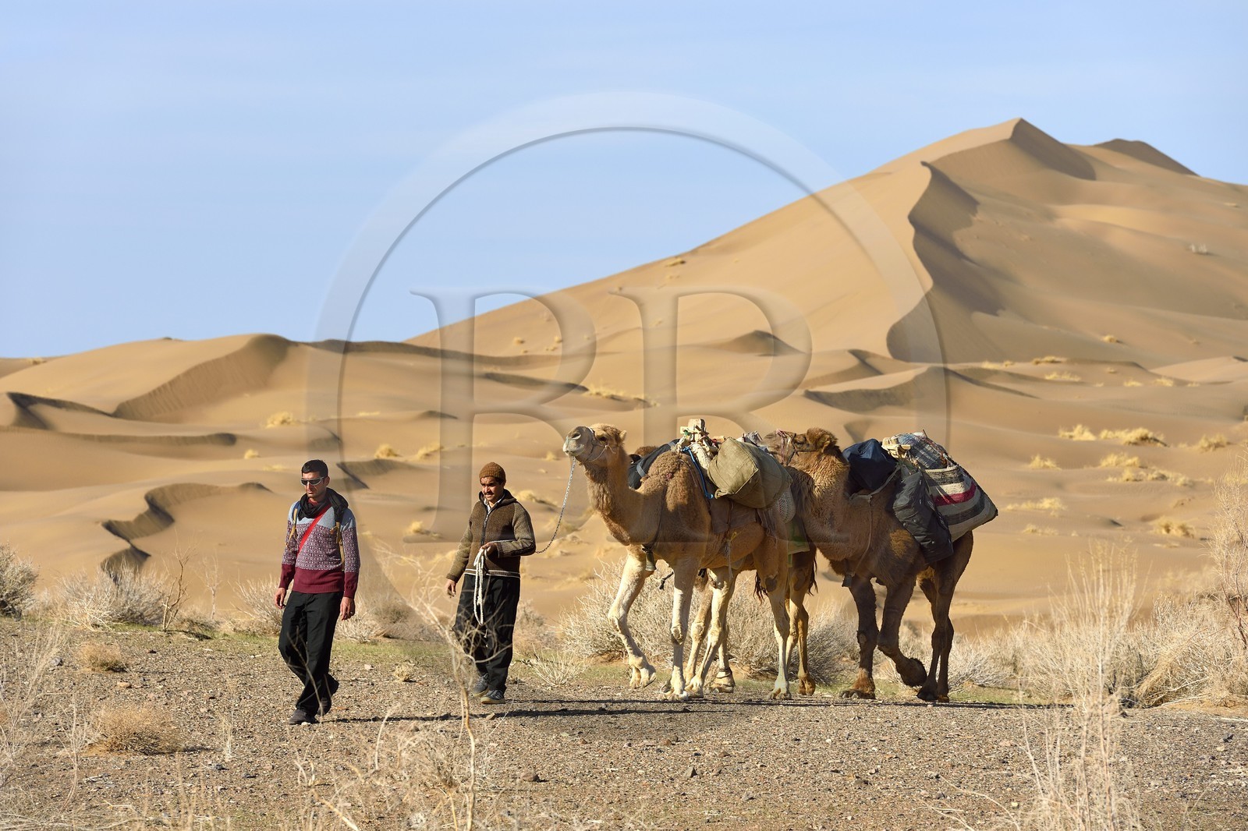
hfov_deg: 10.6
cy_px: 416
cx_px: 624
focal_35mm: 195
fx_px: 6758
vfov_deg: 7.0
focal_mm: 195
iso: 200
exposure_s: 1/400
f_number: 10
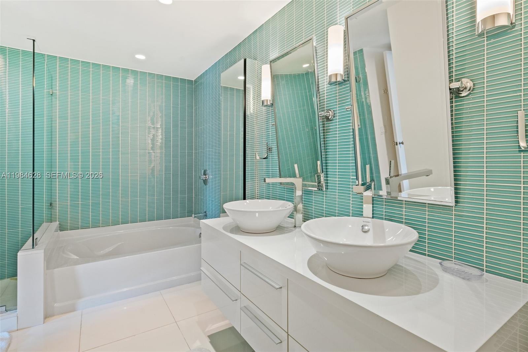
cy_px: 176
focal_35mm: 18
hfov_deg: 90.0
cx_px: 264
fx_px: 264
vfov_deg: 67.4
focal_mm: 18
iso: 2000
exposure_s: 1/20
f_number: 8
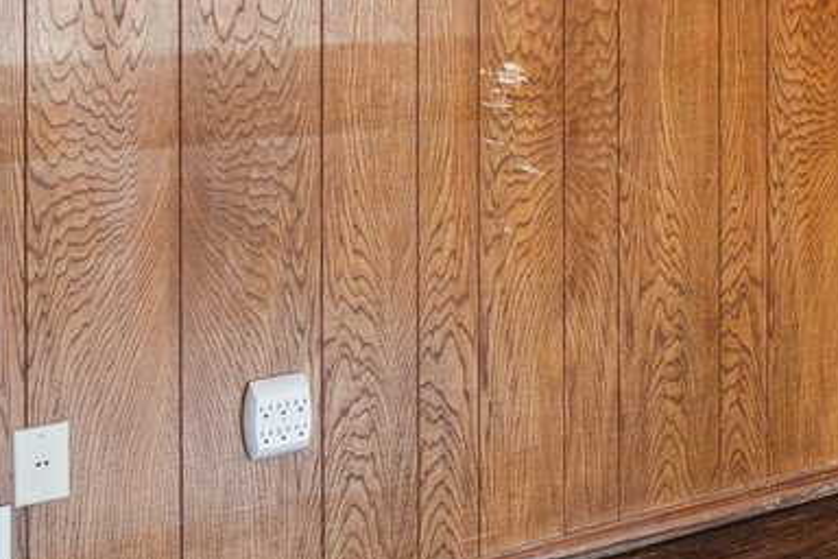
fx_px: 1862
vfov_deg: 16.5
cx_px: 1342
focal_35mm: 80
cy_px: -67
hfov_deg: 20.6
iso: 200
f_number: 6.3
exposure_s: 1/20
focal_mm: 10
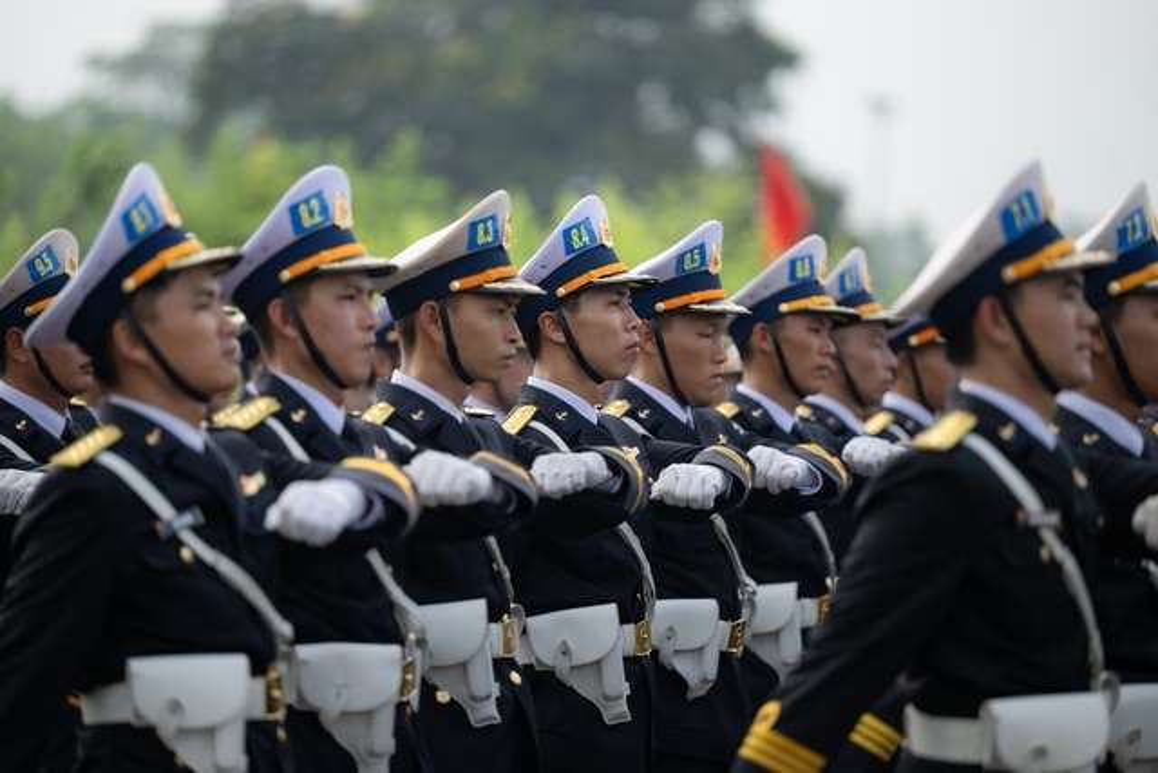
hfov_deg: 11.7
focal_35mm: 175
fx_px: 5630
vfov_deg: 7.9
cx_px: 579
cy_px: 386
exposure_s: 1/1000
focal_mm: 175
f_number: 2.8
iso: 250
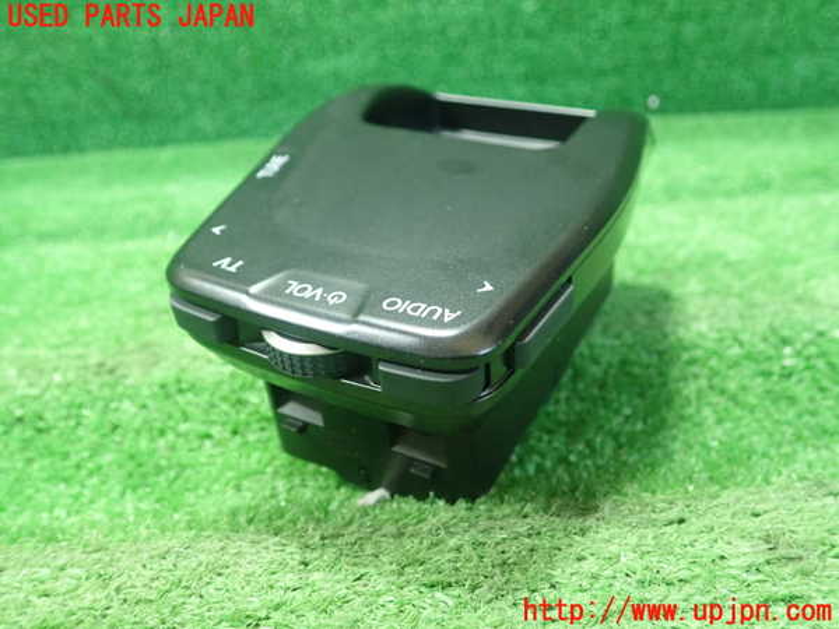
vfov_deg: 46.8
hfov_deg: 60.0
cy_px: 314
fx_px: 727
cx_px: 420
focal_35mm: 30
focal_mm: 5.5
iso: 800
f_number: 2.3
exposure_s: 1/80
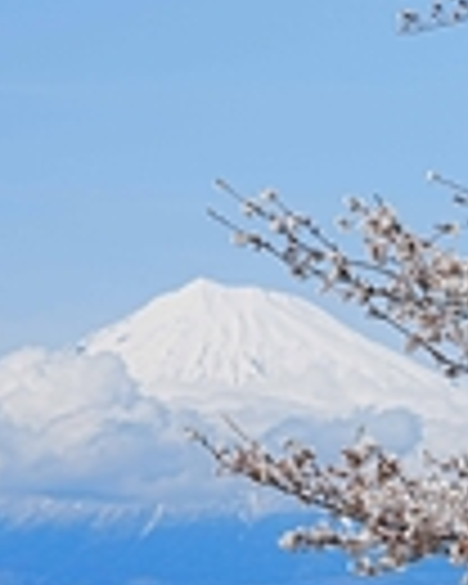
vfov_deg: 8.2
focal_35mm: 236
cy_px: 205
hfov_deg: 6.4
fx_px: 4086
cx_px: 765
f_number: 8
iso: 100
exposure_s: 1/640
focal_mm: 82
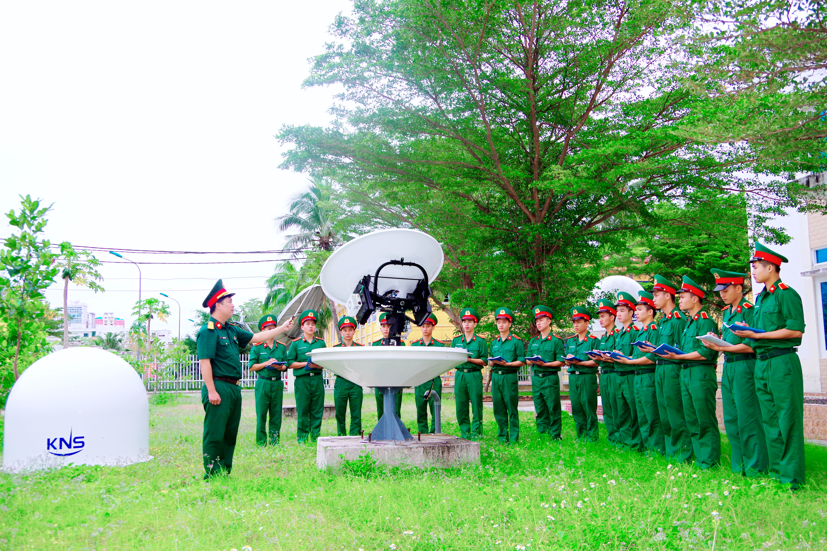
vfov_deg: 41.7
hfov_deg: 59.5
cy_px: 276
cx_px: 414
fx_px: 724
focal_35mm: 32
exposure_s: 1/180
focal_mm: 21
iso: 400
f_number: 5.6
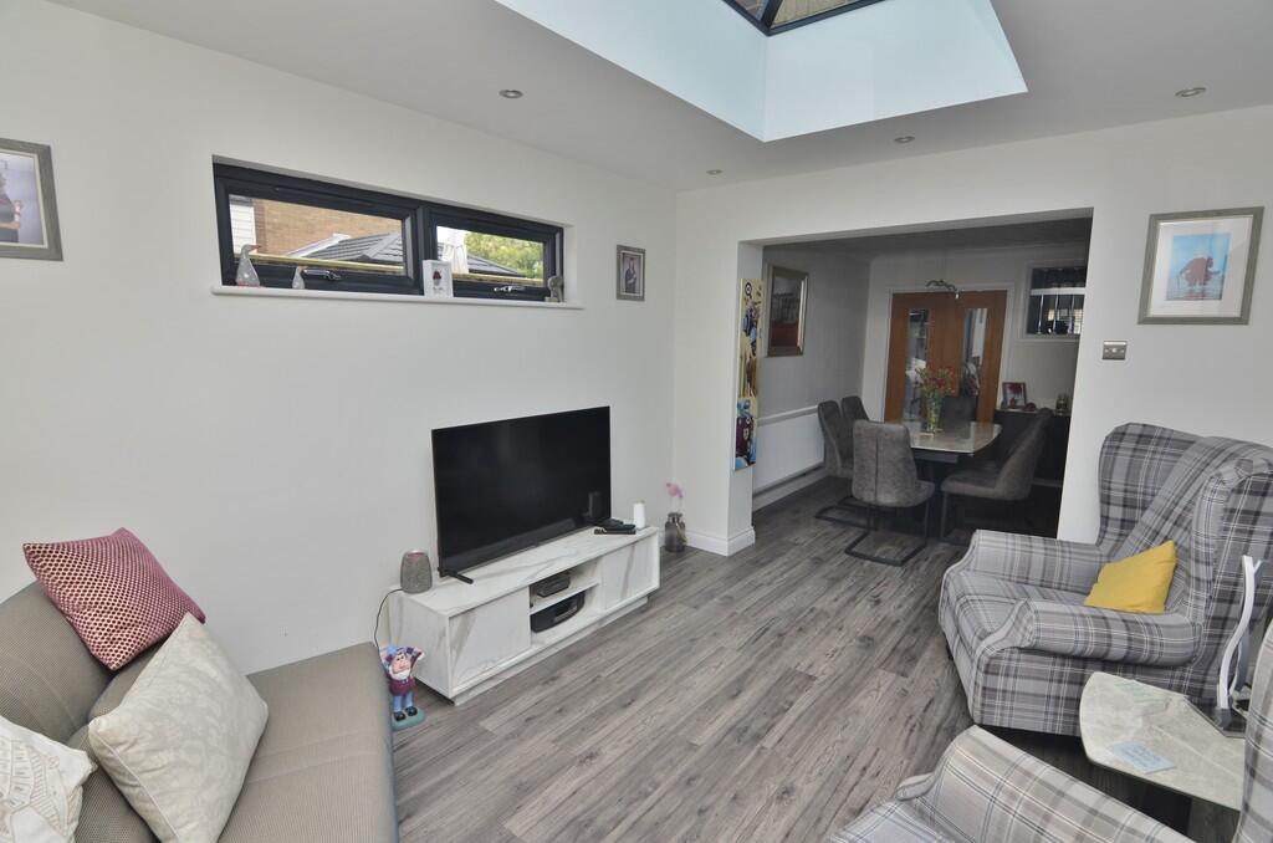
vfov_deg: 71.8
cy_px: 422
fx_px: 582
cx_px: 636
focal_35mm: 16
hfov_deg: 95.1
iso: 180
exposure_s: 1/125
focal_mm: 11
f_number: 5.6
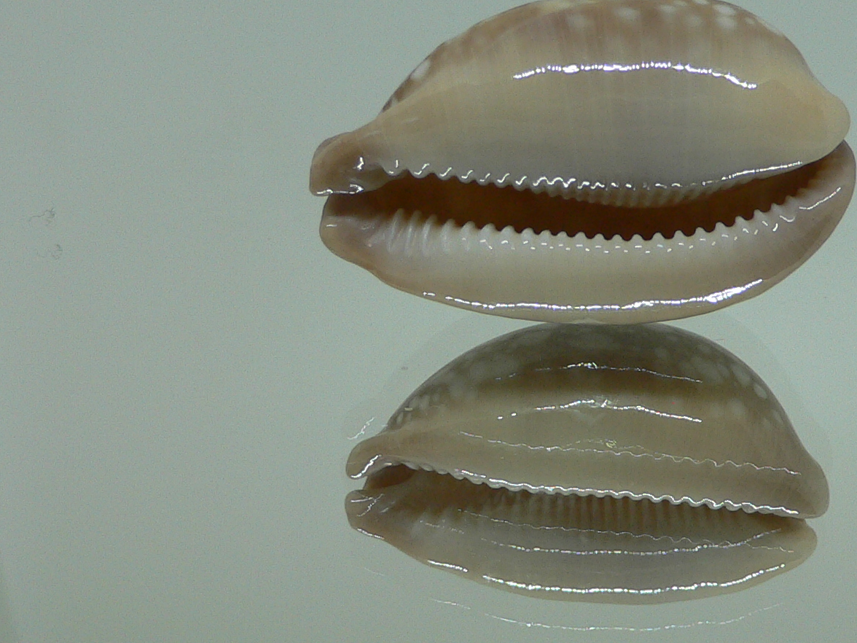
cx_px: 591
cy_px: 295
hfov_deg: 31.8
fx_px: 1485
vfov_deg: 24.4
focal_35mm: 60
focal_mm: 4.6
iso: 100
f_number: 2.8
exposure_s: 1/60
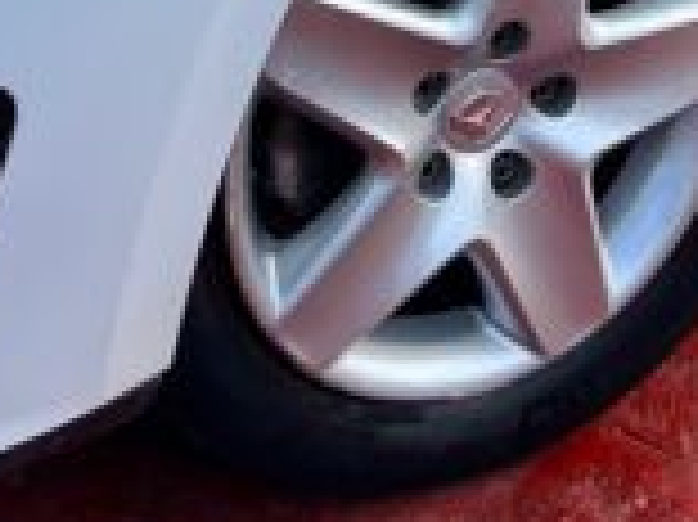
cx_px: 158
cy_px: -382
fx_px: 2700
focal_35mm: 134
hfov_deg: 14.7
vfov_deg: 10.5
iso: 50
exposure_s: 1/1645
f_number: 1.5
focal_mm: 5.7
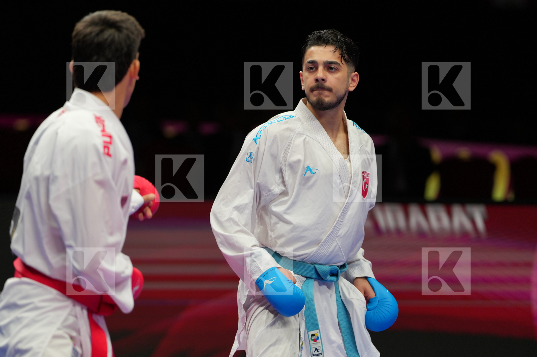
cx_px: 268
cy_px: 178
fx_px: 4131
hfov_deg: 7.4
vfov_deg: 5.0
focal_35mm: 277
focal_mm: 185
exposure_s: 1/1000
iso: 400
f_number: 2.8
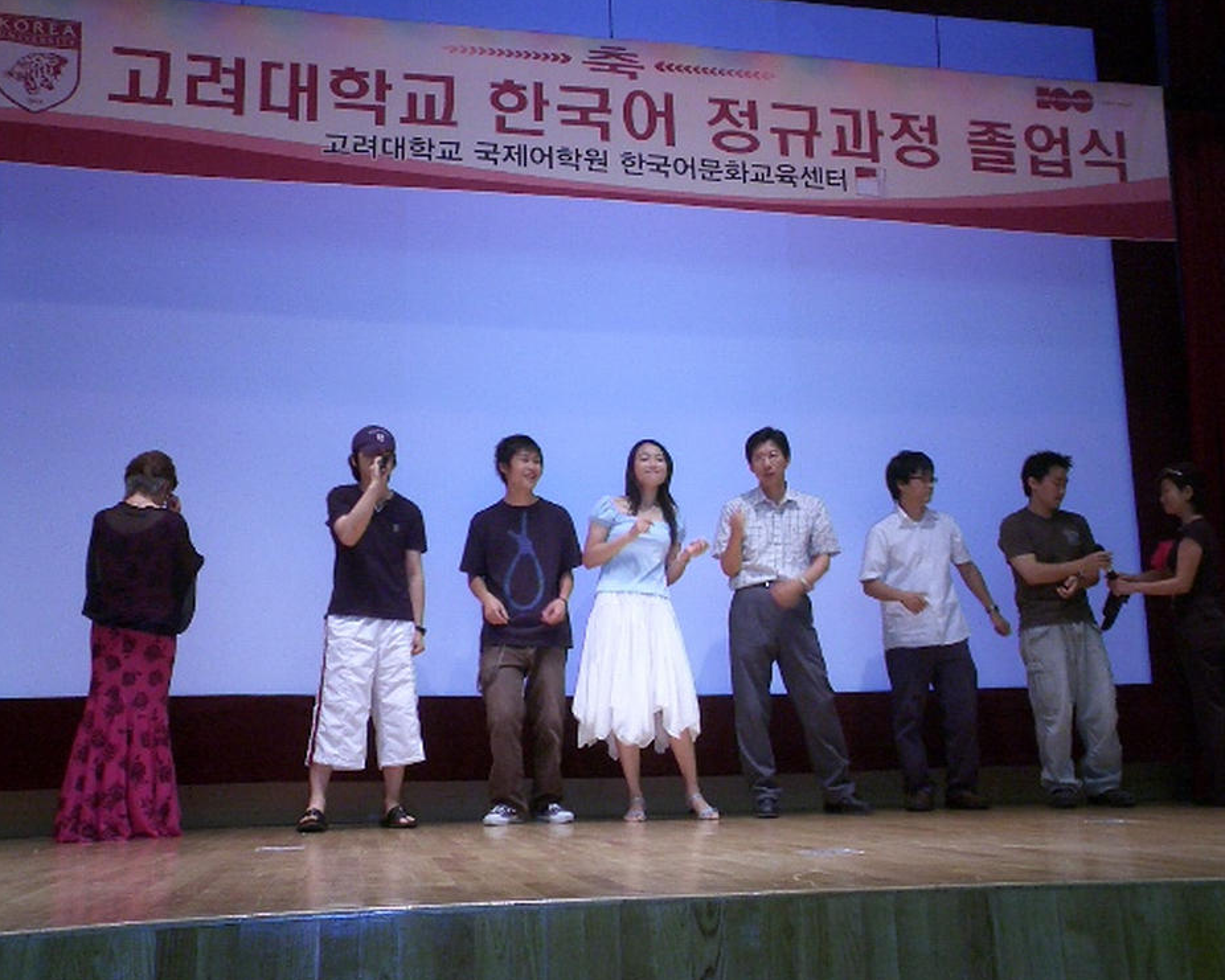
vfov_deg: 38.2
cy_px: 489
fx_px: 1414
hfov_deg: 46.8
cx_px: 648
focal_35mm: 39
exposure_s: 1/40
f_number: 3.5
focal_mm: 5.6
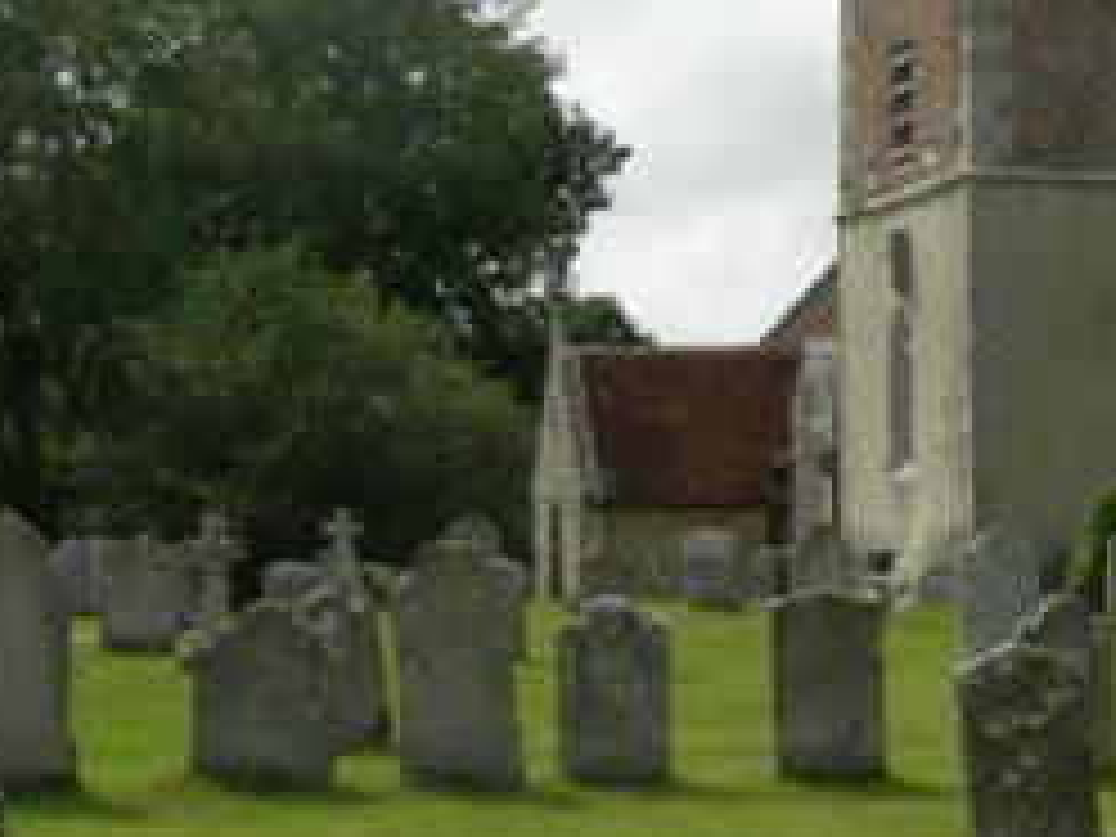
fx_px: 2805
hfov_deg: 21.5
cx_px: 1174
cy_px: 292
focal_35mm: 87
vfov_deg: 16.9
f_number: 6
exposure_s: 1/270
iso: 64
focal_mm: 7.5
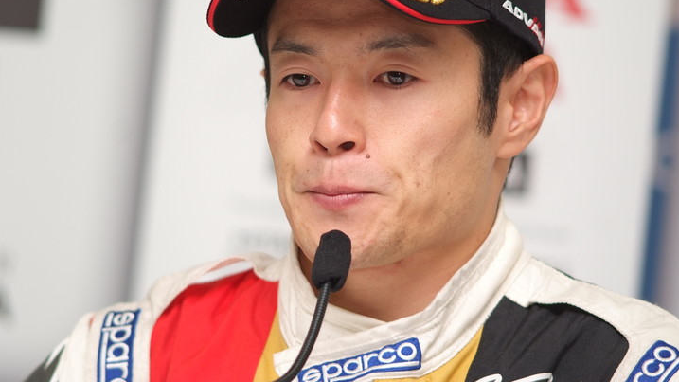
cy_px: 170
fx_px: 5112
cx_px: 340
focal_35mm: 284
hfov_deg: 7.6
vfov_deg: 4.3
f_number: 2.8
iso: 400
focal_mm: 180
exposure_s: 1/250
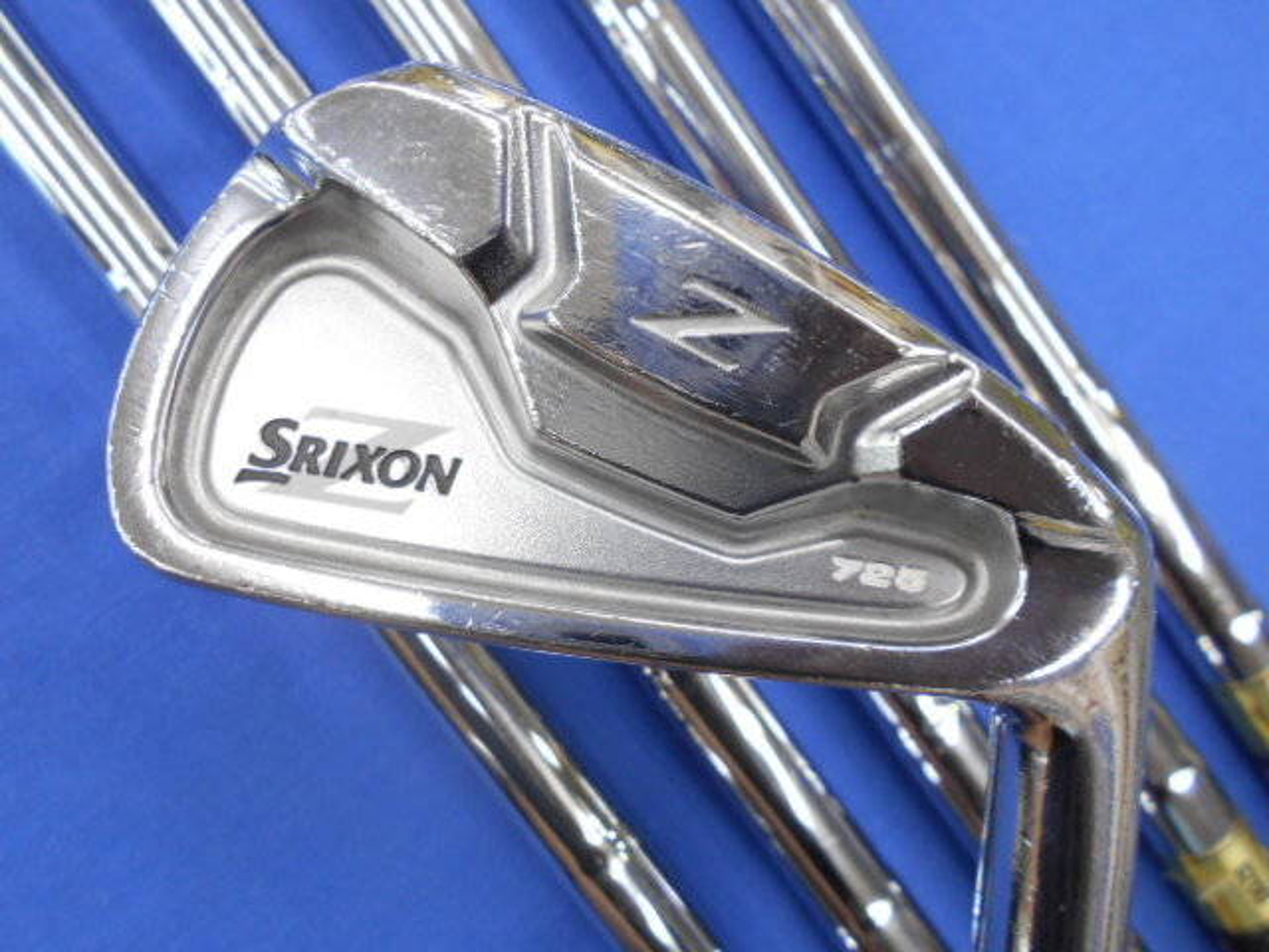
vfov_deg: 53.1
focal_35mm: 26
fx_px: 953
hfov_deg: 67.3
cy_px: 476
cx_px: 634
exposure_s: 1/30
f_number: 3.2
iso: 200
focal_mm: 4.6
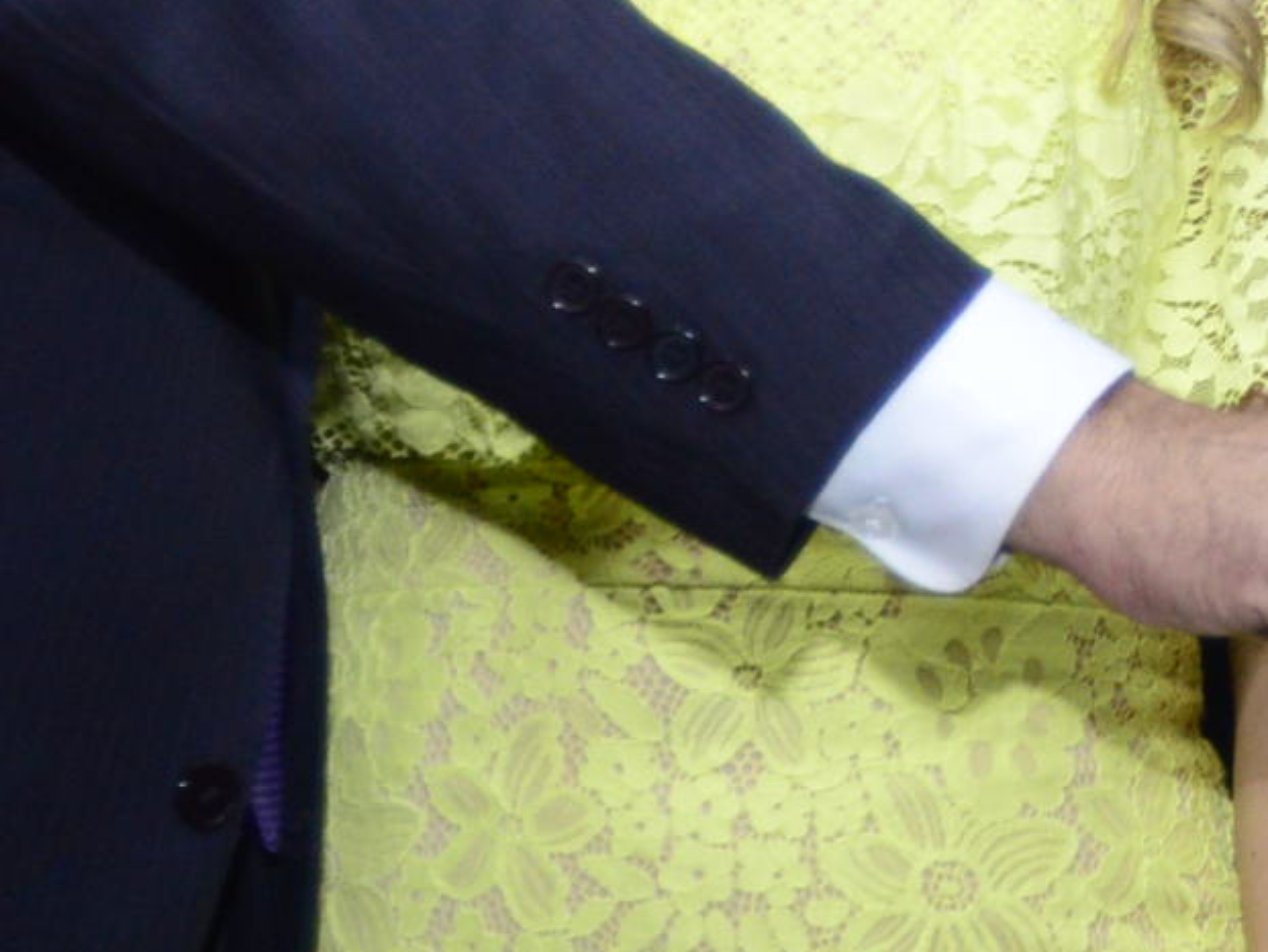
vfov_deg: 6.4
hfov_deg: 8.3
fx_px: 8537
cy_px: -6
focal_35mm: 233
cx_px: 2058
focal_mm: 50
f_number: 4.8
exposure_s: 1/125
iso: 2500
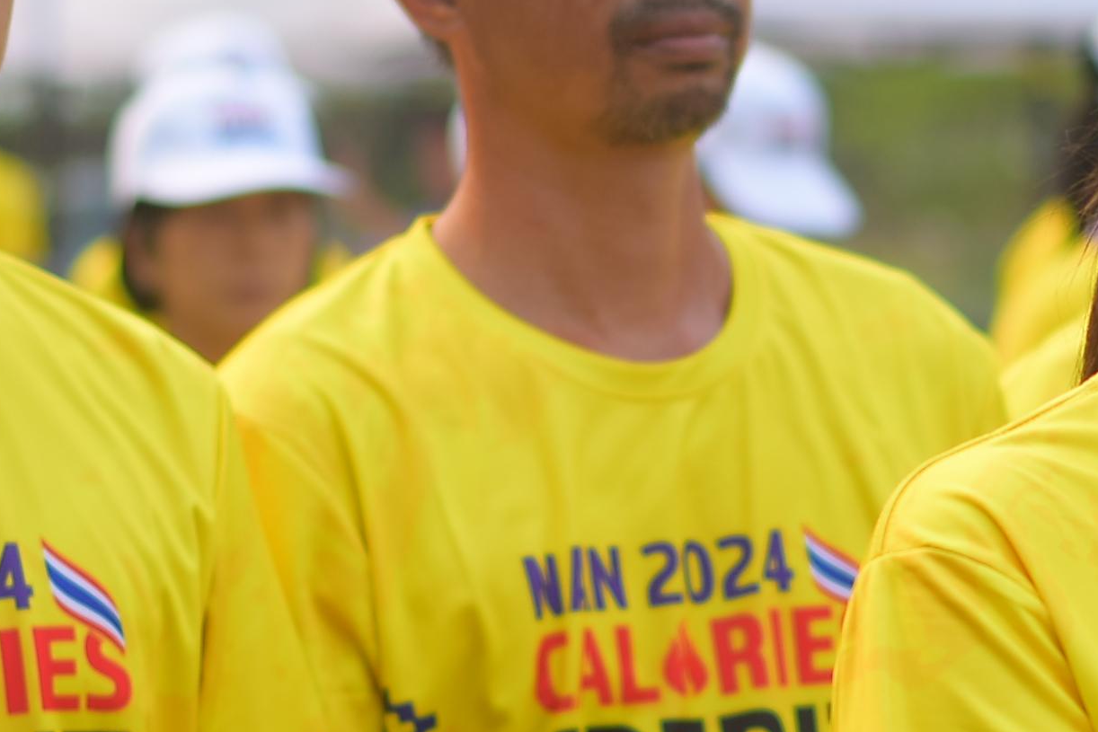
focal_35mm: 276
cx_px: 1216
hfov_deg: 7.4
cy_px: 550
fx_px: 8418
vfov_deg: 5.0
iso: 100
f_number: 2.5
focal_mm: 50
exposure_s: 1/1000
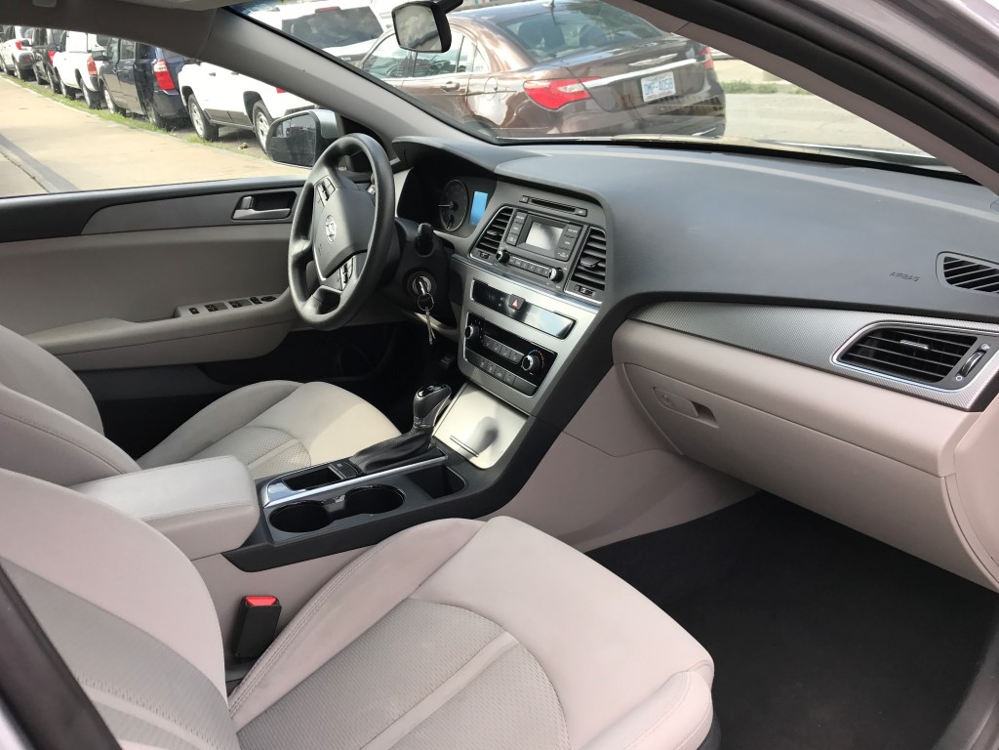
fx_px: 808
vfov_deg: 49.7
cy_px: 375
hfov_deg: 63.4
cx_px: 500
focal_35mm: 28
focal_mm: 3.99
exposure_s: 1/241
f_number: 1.8
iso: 20
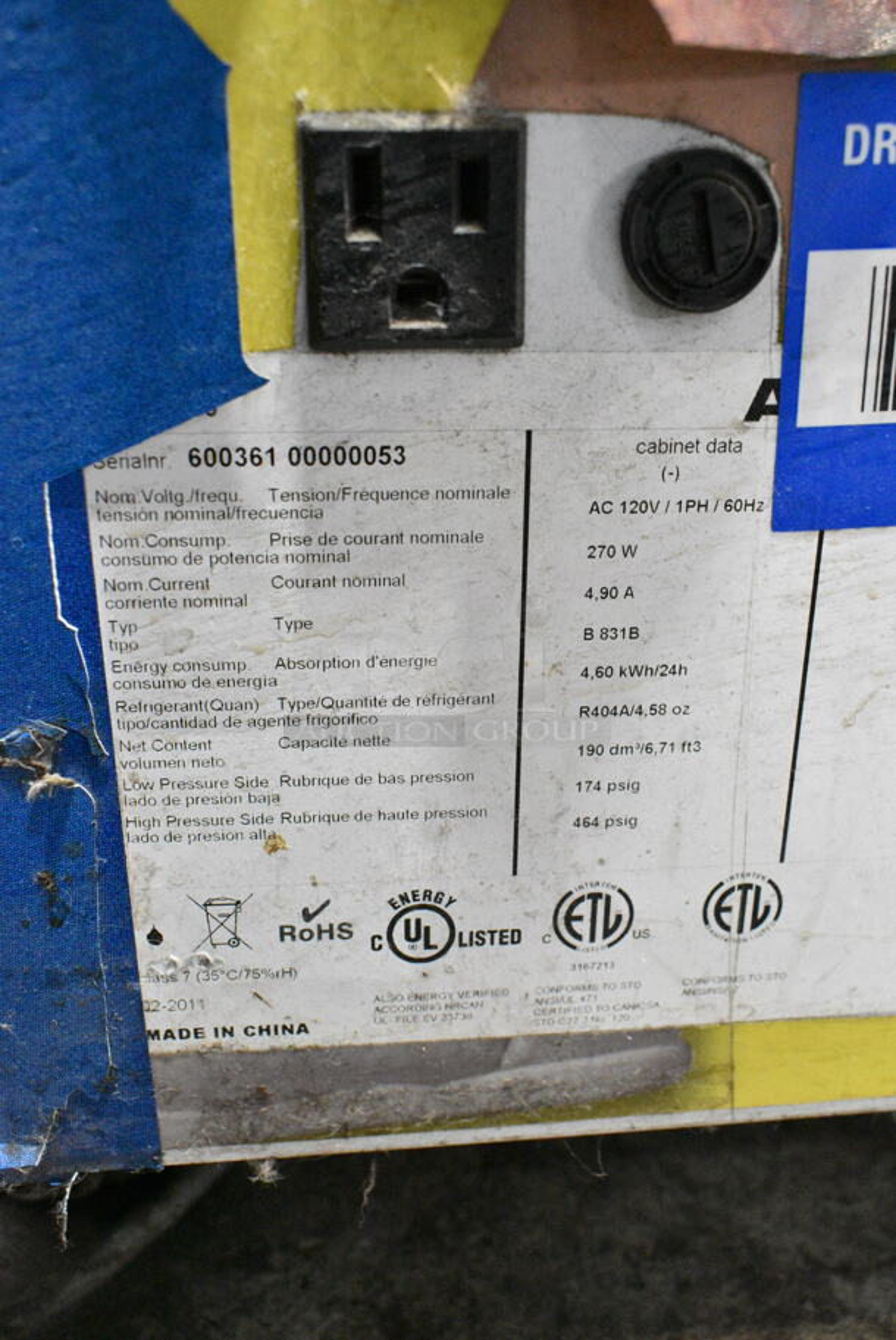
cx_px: 448
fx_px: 1286
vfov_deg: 55.1
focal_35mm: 34
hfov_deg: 38.4
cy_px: 670
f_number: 7.1
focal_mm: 23
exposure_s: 1/200
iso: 6400
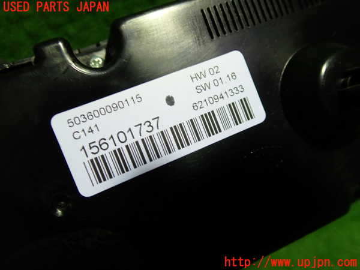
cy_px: 135
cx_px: 180
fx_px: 312
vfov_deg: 46.8
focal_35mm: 30
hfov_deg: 60.0
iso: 200
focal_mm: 5.4
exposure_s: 1/50
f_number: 2.3
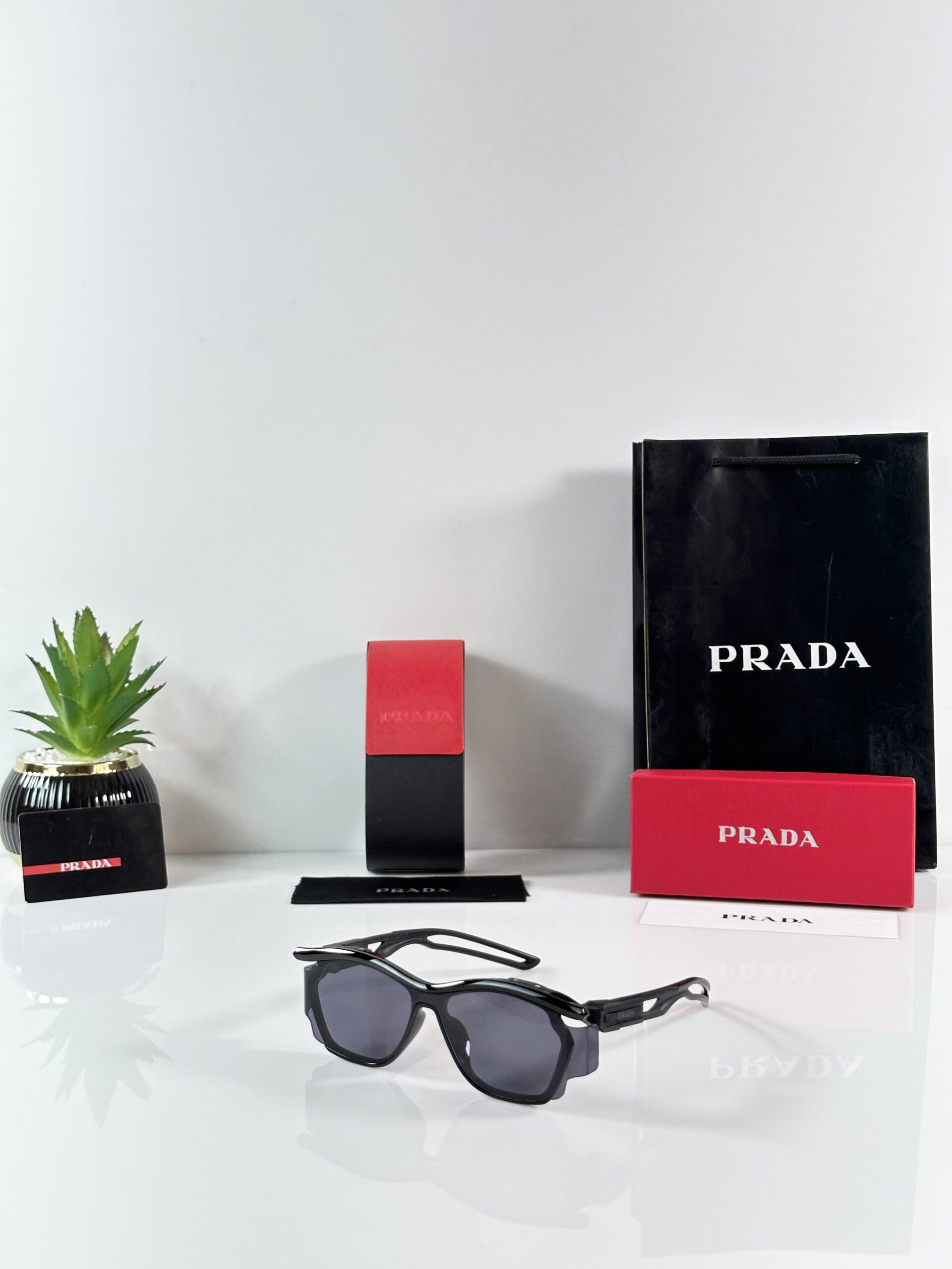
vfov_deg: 39.7
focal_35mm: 48
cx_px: 476
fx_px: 1760
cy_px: 634
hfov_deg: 30.3
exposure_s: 1/100
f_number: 1.78
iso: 80
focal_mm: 6.86
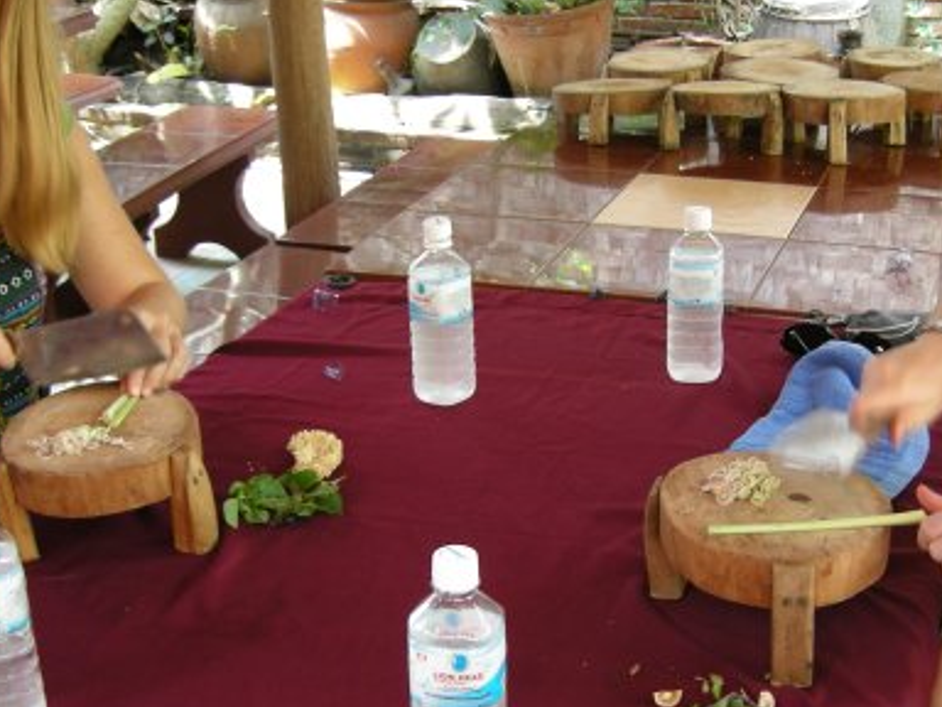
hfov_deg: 32.0
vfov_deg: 24.2
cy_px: 496
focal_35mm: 60
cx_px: 596
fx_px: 1633
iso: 64
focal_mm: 7.5
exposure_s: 1/24.3
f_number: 2.7
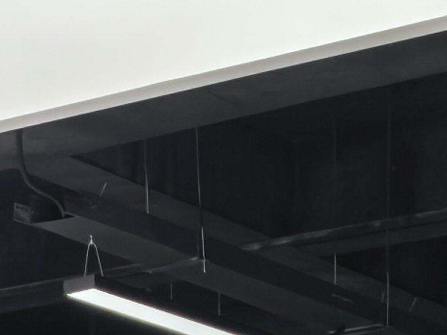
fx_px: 2544
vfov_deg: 7.1
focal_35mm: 197
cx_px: -631
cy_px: 788
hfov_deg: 9.0
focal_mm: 8.5
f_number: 2
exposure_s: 1/157
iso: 50
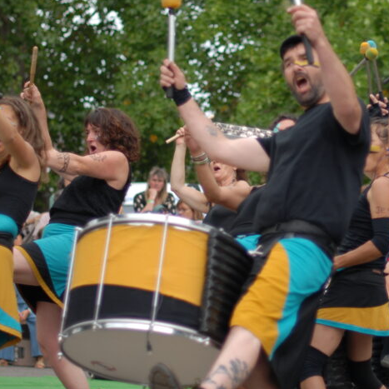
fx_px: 1780
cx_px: 371
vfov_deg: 12.5
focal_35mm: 140
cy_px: 190
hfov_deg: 12.4
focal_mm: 50
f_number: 1.4
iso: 100
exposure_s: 1/2000
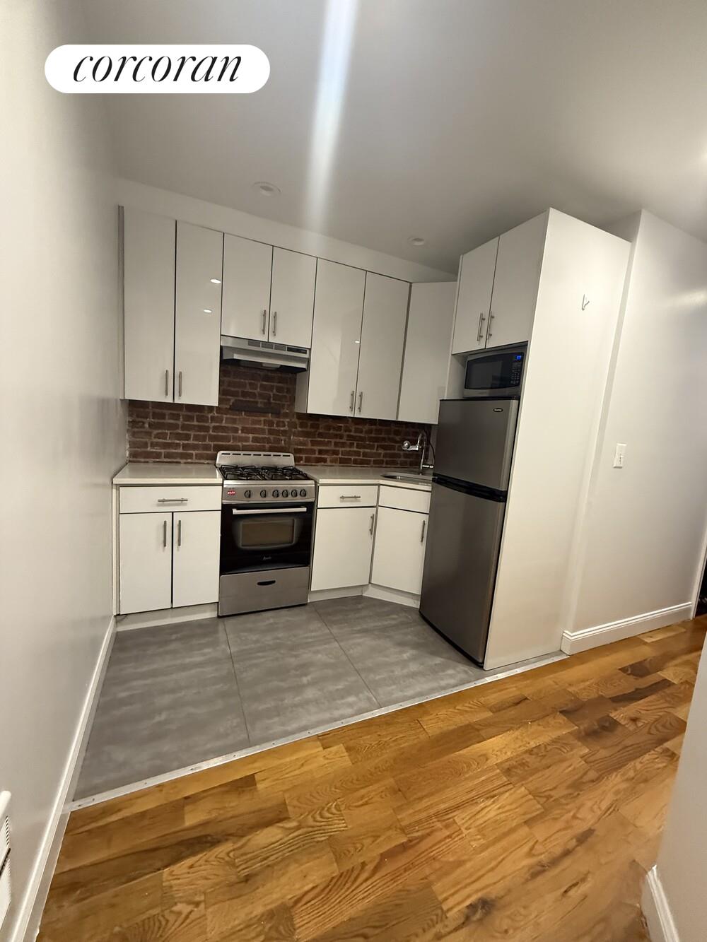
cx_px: 354
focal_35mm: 14
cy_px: 471
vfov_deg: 102.1
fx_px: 381
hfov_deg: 85.7
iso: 640
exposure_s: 1/60
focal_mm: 2.22
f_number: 2.2
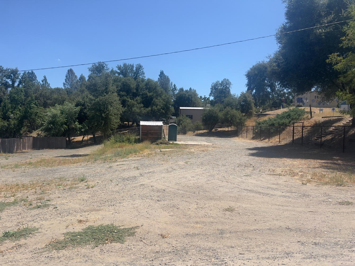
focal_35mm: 26
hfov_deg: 67.3
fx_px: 267
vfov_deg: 53.1
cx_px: 178
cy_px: 133
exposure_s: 1/4630
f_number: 1.5
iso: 50
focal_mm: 5.7
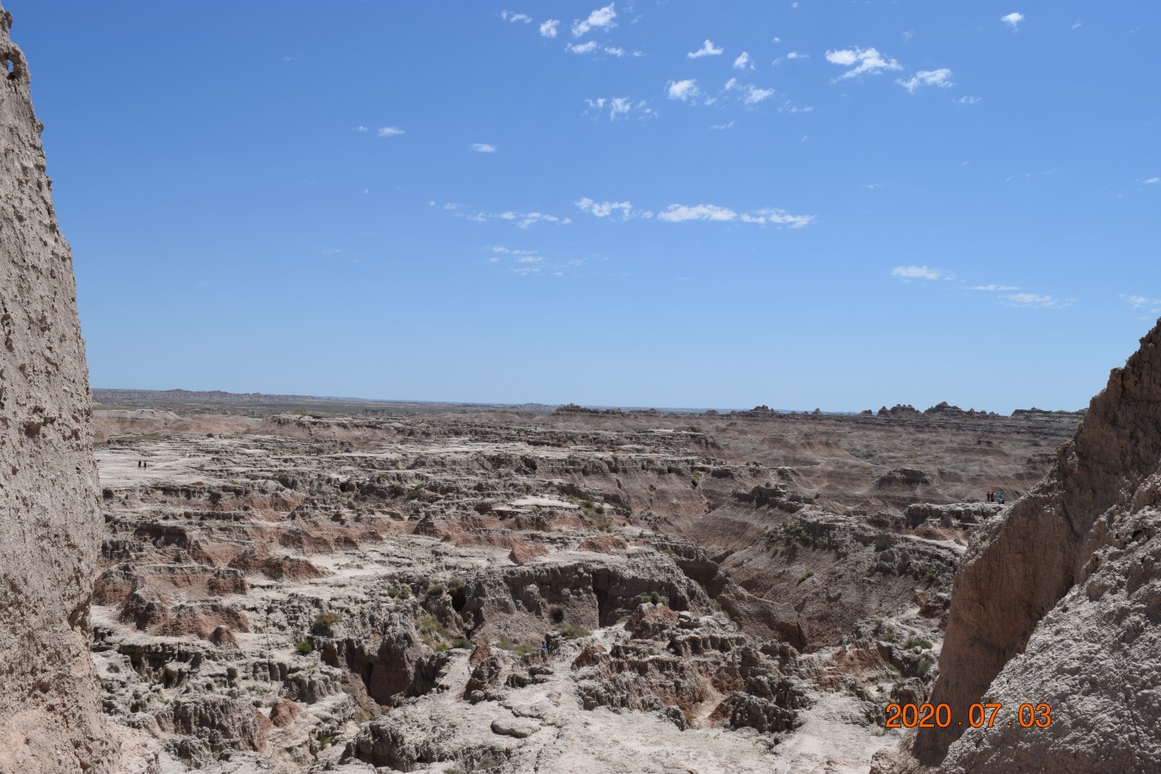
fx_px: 871
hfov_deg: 67.4
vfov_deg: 47.9
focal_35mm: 27
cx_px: 580
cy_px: 387
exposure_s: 1/500
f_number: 11
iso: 200
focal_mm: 18
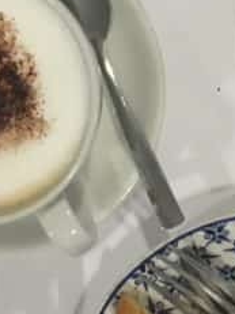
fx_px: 1214
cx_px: 167
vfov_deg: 14.7
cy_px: 82
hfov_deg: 11.0
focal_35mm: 134
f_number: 2.2
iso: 125
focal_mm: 4.15
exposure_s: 1/33
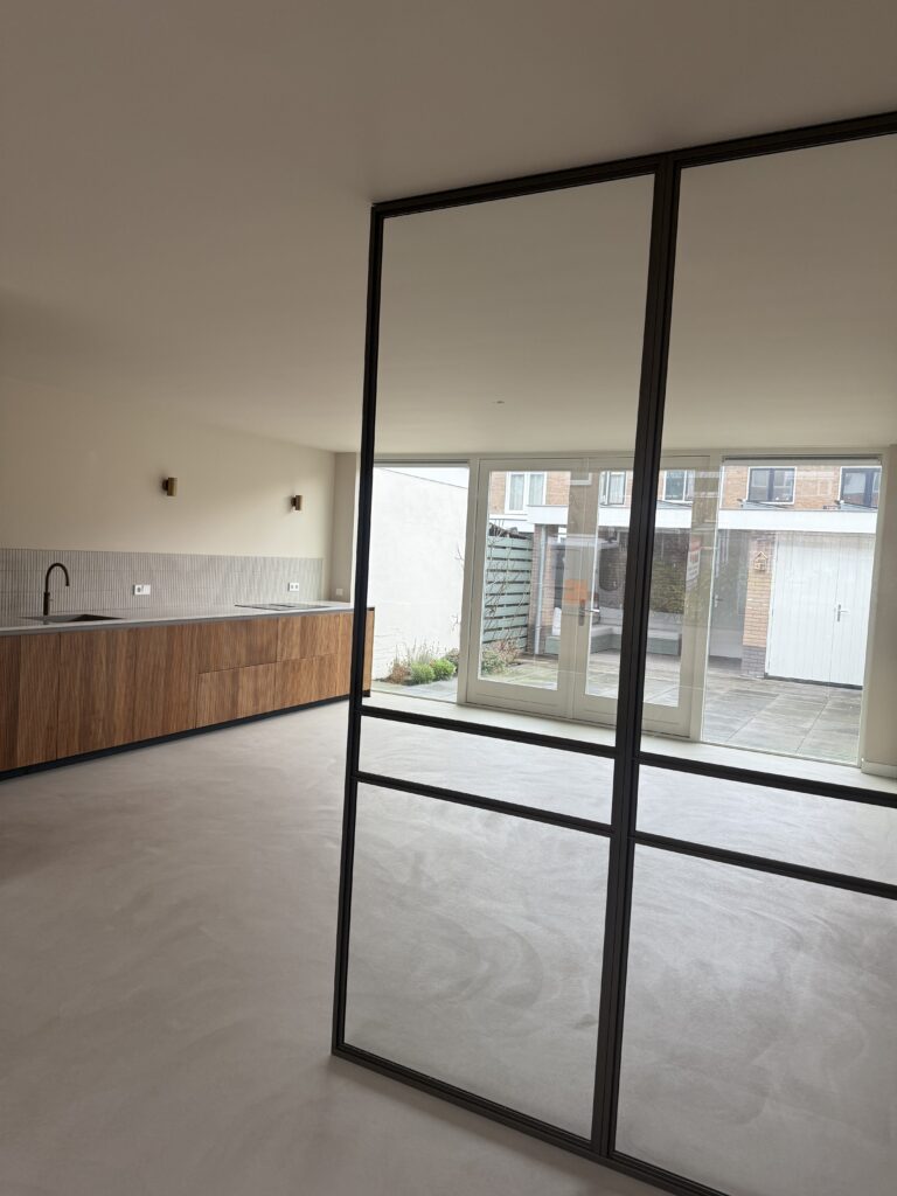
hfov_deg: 56.8
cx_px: 448
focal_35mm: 24
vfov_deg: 71.6
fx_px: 829
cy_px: 598
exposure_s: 1/121
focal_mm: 6.76
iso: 160
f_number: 1.78
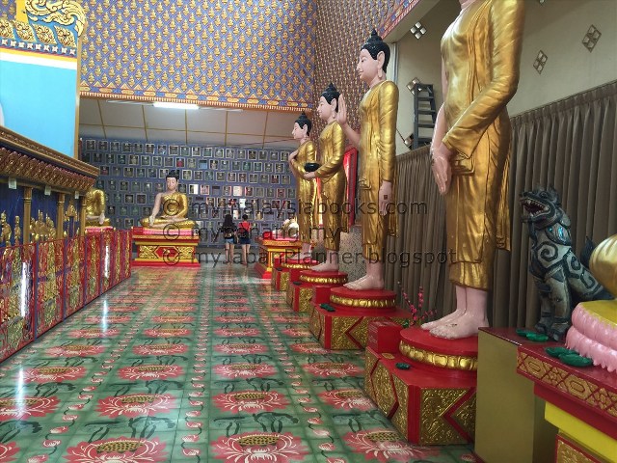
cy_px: 232
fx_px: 517
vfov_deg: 48.2
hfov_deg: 61.7
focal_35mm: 29
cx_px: 308
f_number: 2.2
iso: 32
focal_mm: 4.15
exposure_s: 1/30
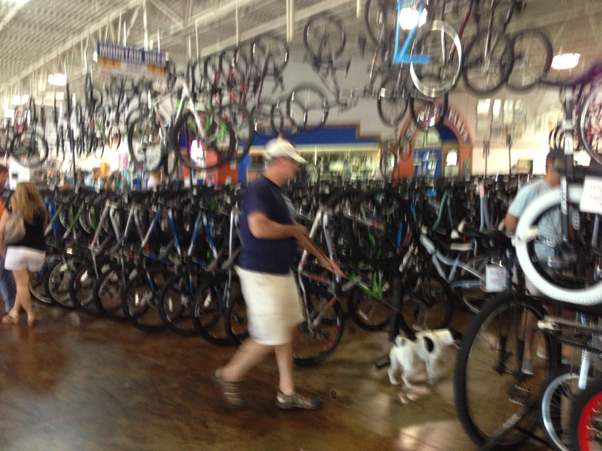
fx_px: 574
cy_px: 226
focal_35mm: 33
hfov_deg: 55.4
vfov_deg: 42.9
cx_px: 301
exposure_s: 1/20
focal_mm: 4.13
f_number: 2.4
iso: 320
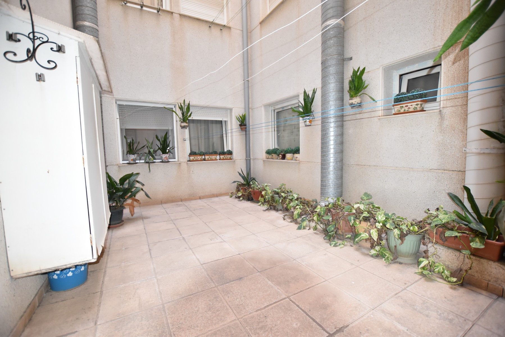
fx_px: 210
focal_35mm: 15
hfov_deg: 100.4
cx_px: 252
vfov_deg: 77.4
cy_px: 168
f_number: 3.5
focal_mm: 10
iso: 1400
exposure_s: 1/200
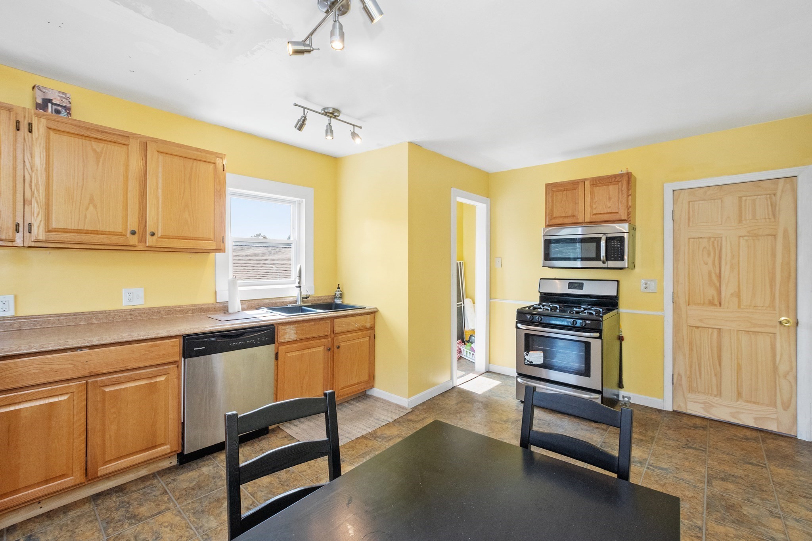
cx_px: 406
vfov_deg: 77.3
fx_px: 338
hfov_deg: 100.4
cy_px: 270
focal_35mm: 15
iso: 640
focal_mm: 10
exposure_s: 1/80
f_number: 6.3
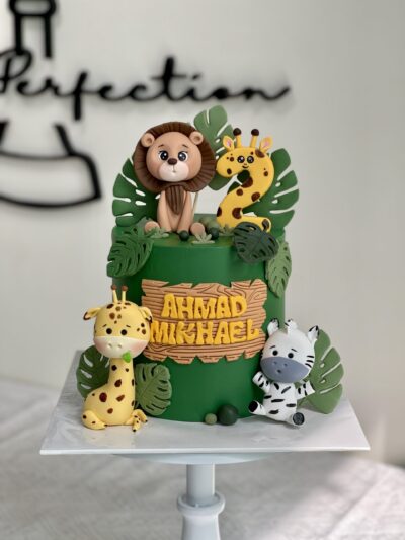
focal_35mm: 64
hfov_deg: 22.9
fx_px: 998
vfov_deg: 30.3
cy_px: 270
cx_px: 202
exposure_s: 1/121
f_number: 2.2
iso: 50
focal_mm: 7.5
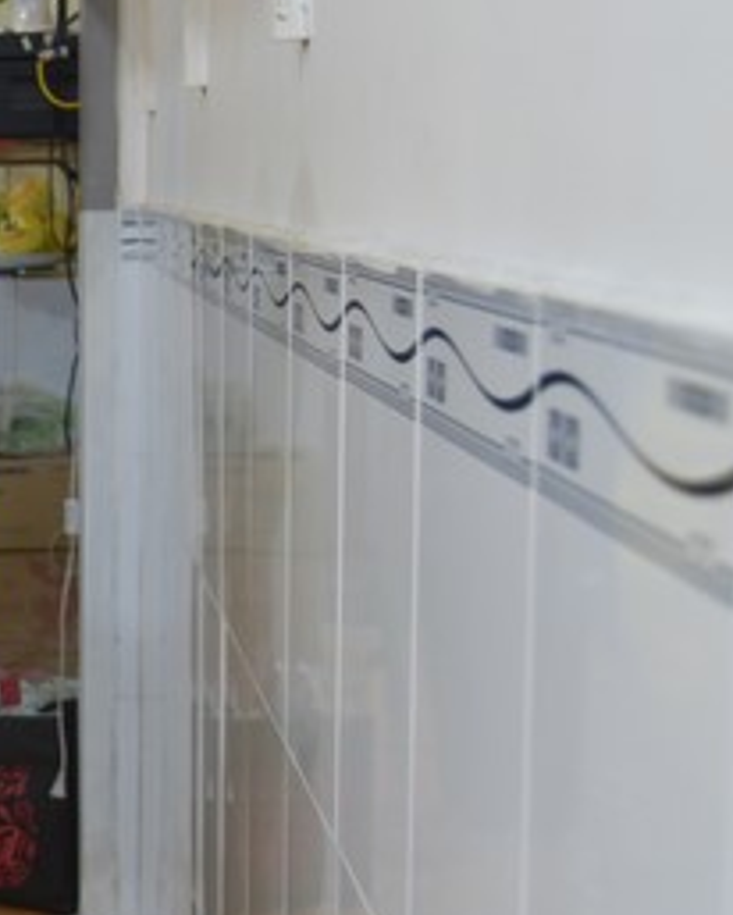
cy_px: 370
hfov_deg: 18.6
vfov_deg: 25.0
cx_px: -242
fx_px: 2058
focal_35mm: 76
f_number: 4
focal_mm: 32
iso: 800
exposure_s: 1/60
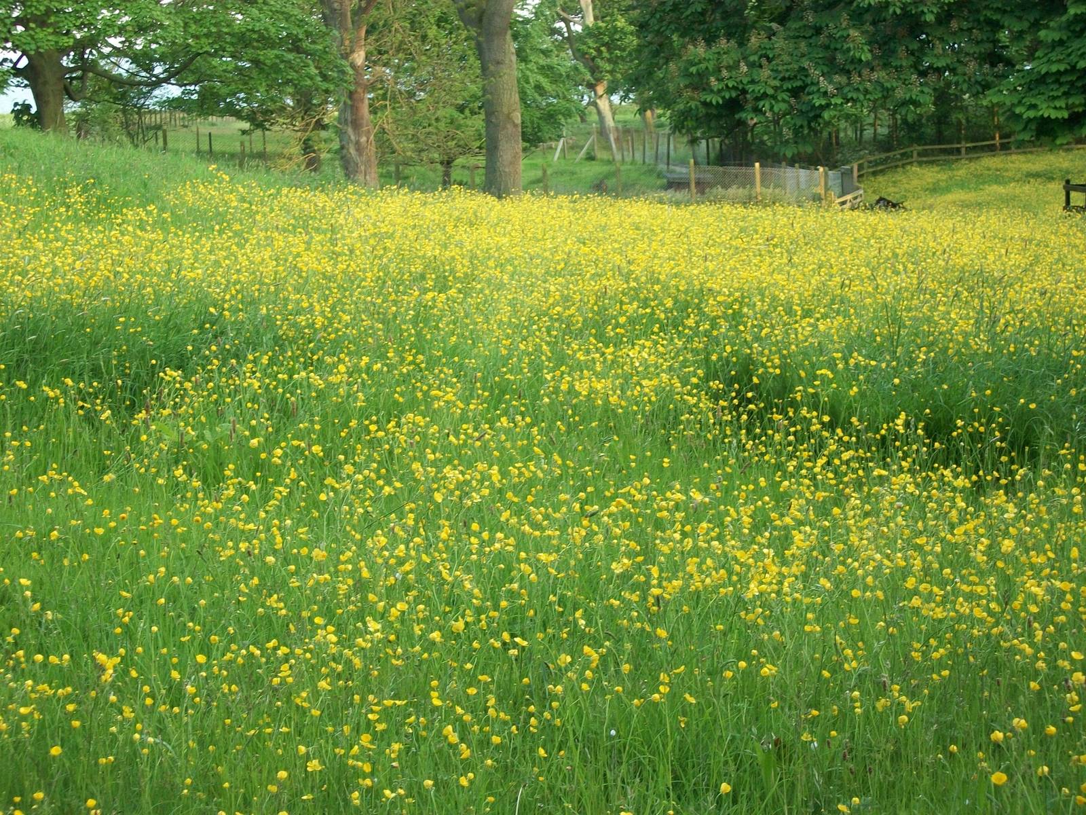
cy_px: 408
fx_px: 2416
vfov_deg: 19.1
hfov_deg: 25.3
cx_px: 543
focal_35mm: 77
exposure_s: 1/50
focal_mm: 13.7
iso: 138
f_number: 4.6
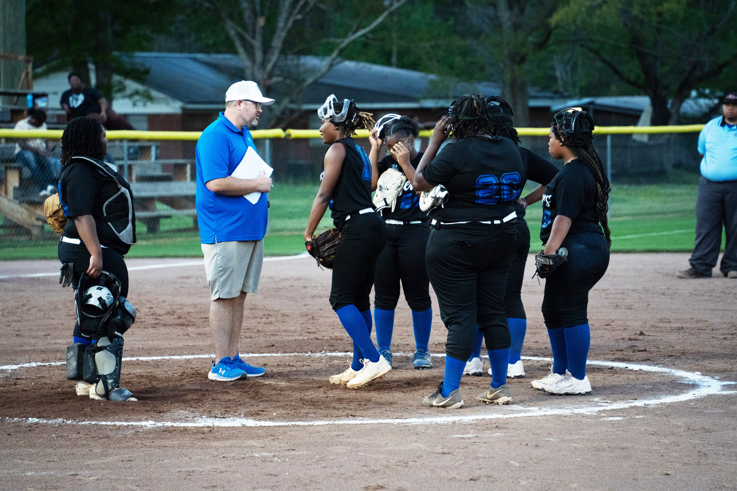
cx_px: 368
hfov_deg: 13.0
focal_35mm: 158
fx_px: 3234
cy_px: 246
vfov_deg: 8.7
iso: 4000
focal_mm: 158
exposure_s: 1/1000
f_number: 5.6
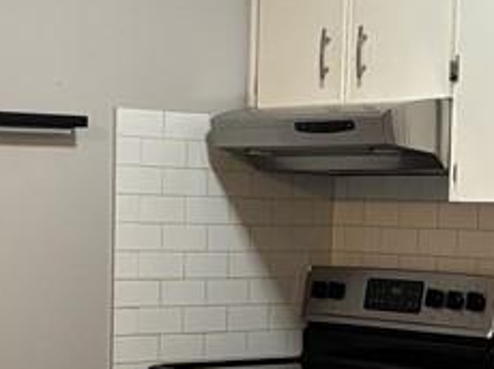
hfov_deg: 17.0
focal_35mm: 116
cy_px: 333
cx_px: 226
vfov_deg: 12.6
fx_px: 1654
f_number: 1.6
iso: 250
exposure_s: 1/60
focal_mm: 5.96
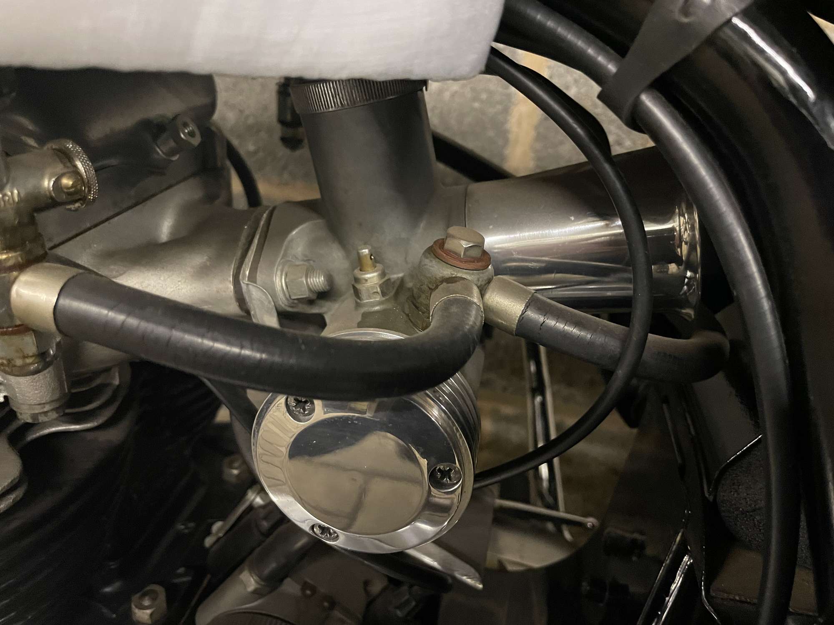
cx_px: 417
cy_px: 312
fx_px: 626
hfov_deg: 67.3
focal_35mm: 26
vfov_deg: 53.1
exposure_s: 1/25
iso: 800
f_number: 1.6
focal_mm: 4.2
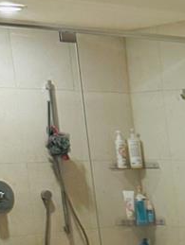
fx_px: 789
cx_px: 379
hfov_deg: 11.8
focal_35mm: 111
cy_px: 329
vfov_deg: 16.6
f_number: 1.78
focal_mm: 6.76
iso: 200
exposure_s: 1/120
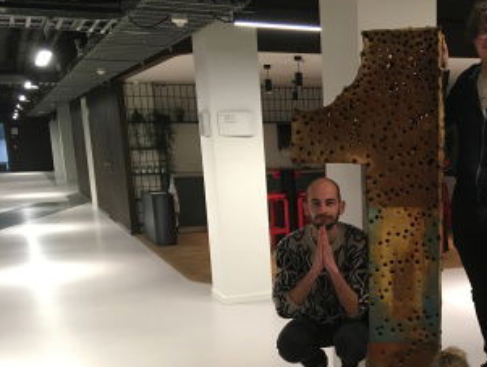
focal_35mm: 48
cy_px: 282
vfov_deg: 29.8
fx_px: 677
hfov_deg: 37.9
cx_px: 401
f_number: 2.2
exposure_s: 1/33
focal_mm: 4.15
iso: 160
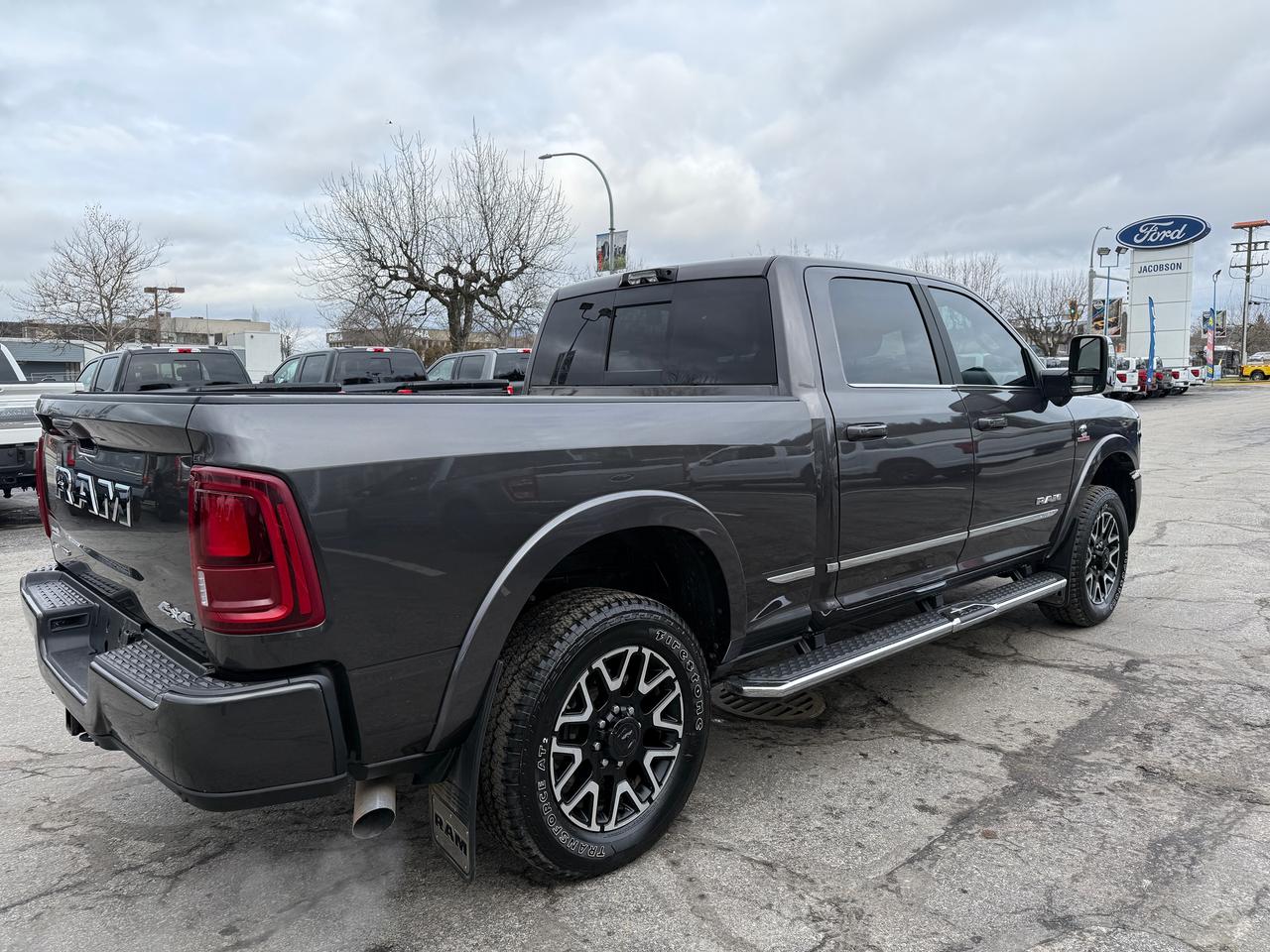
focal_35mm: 24
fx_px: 881
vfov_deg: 56.8
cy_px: 476
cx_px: 635
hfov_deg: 71.6
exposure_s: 1/1410
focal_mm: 6.76
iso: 80
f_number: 1.78
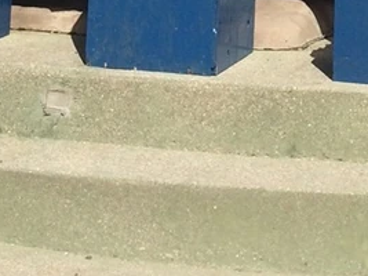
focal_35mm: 139
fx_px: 1477
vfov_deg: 9.1
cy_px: -469
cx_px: 291
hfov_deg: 14.1
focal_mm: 4.15
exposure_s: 1/2933
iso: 32
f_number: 2.2
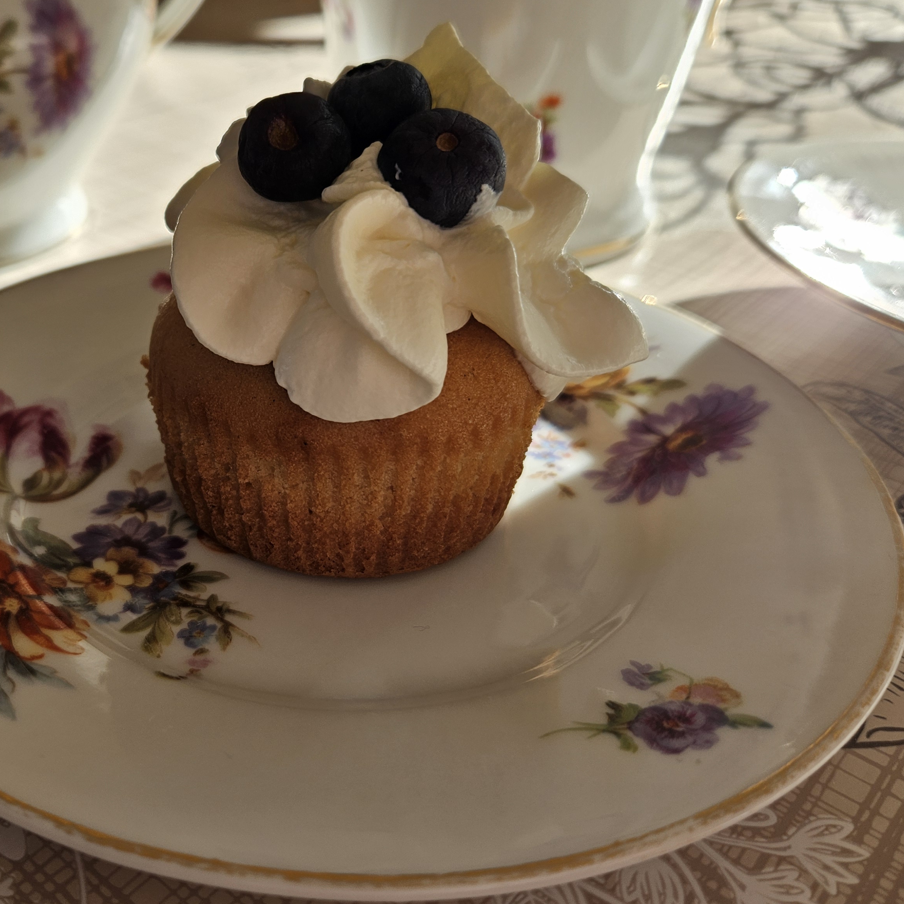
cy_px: 432
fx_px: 1034
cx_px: 258
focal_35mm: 35
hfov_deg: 46.0
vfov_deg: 47.2
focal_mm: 5.4
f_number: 1.8
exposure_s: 1/235
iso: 25
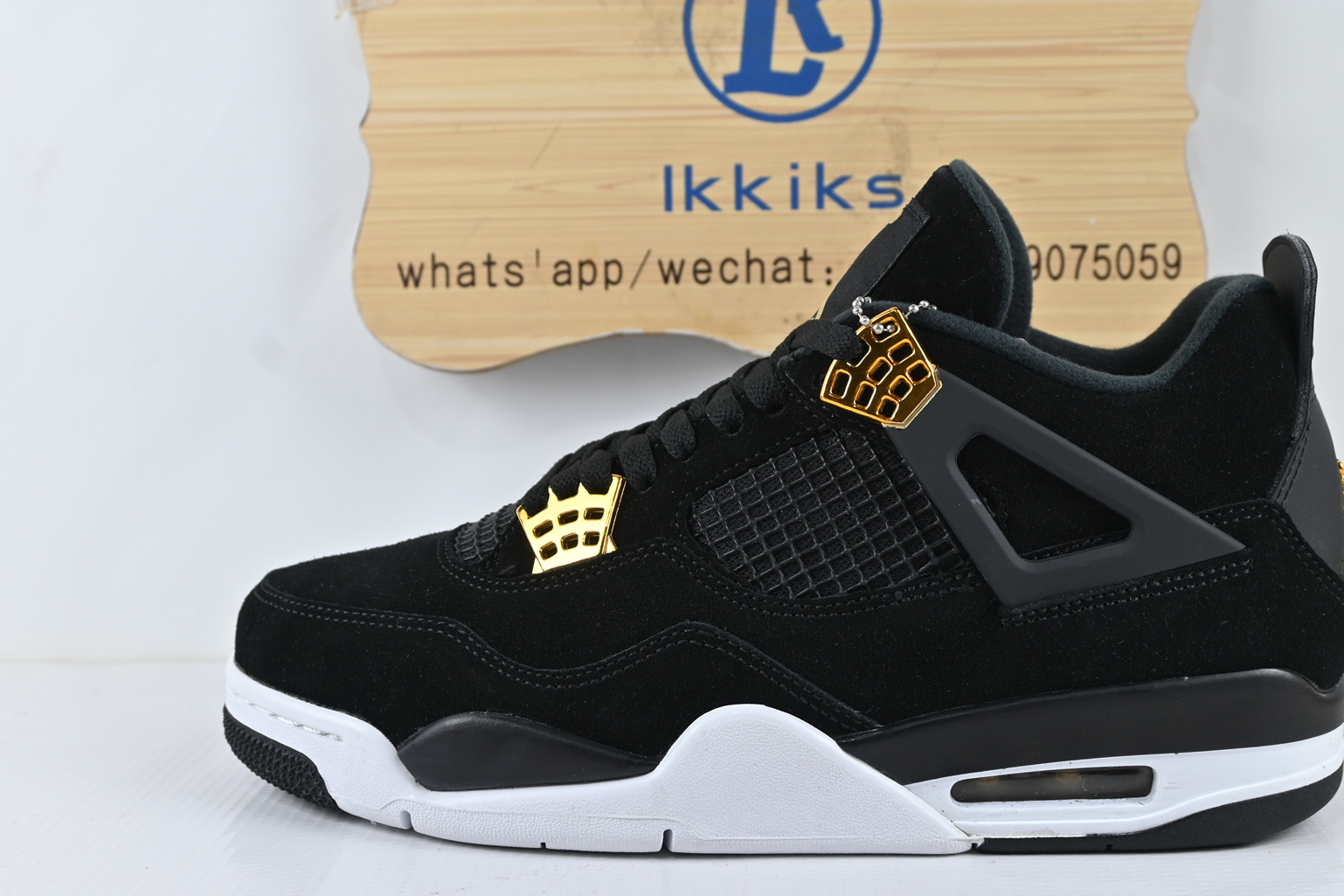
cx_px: 742
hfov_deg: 40.8
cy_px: 470
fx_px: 1803
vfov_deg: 27.9
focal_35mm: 48
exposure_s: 1/40
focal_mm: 27.5
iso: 180
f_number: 5.6
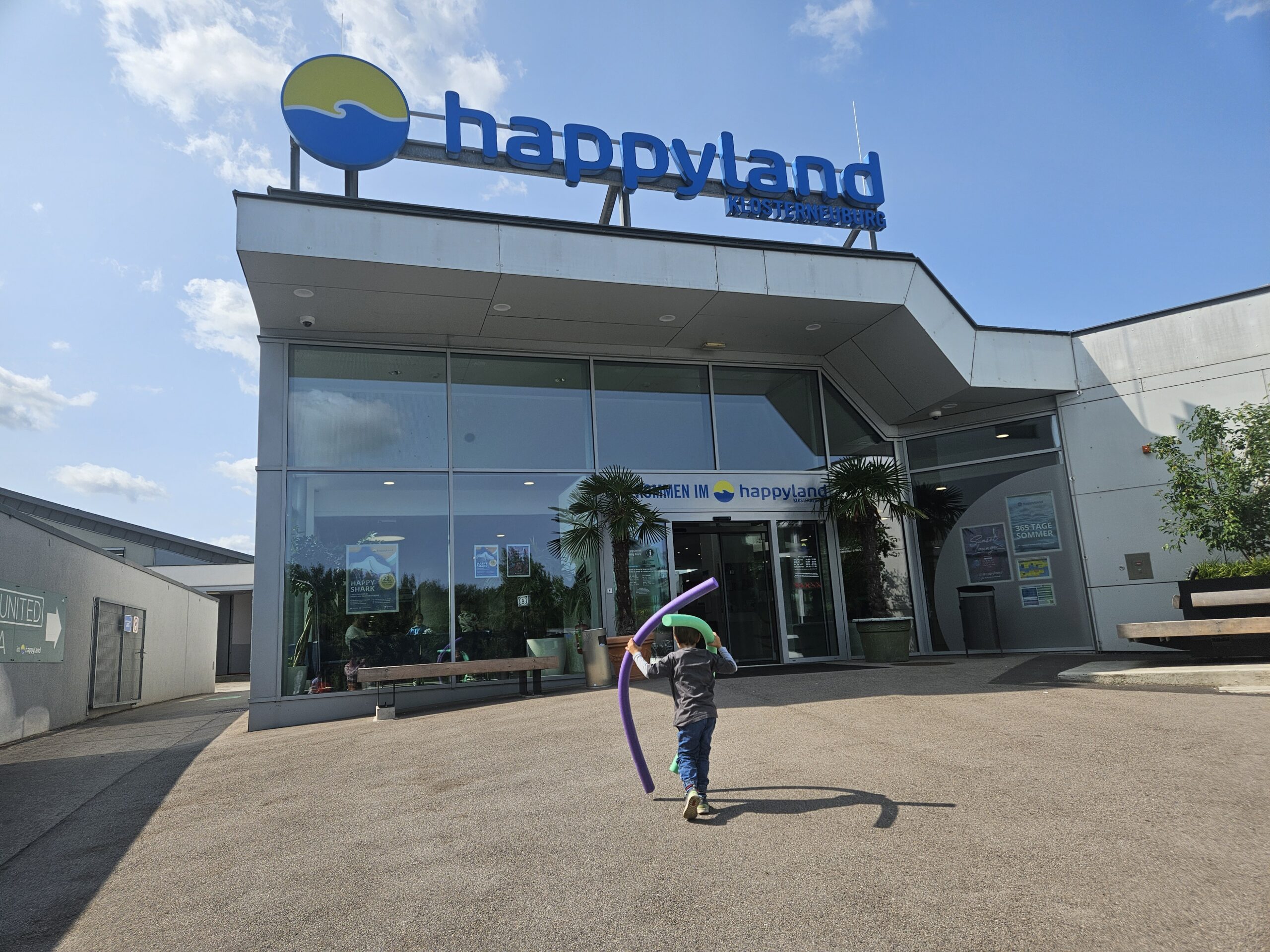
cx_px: 635
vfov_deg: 58.9
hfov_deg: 73.9
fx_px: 844
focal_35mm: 23
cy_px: 476
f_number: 1.8
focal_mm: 5.4
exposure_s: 1/2151
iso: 25
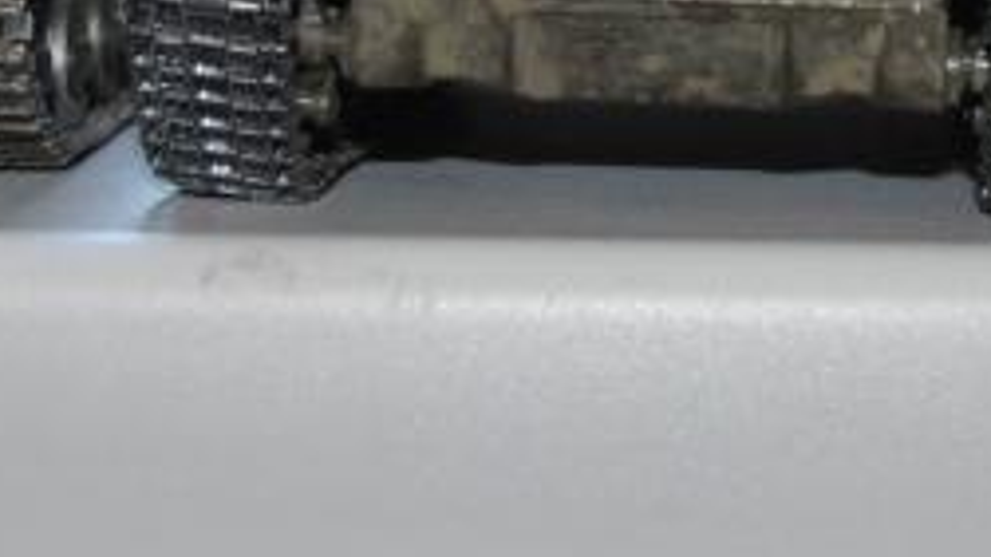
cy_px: -172
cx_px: 667
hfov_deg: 13.9
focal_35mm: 154
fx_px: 4045
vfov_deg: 7.8
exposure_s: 1/125
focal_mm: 24
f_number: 4
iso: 100
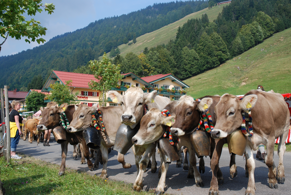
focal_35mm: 40
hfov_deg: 47.9
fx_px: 328
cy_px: 98
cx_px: 146
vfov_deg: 33.1
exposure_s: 1/320
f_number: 9
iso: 200
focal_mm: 27
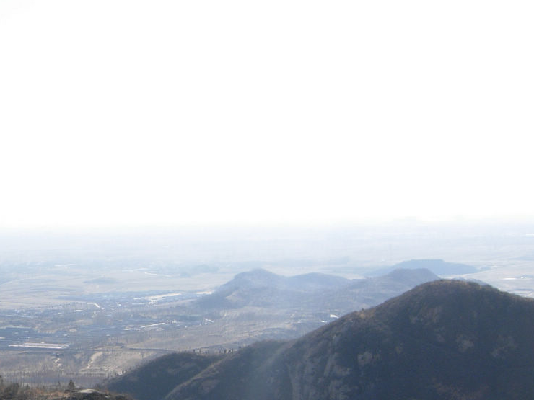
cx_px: 51
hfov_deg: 25.8
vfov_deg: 20.0
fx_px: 1126
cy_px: 298
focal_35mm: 73
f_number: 5.4
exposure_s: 1/279
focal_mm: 7.5
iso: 50
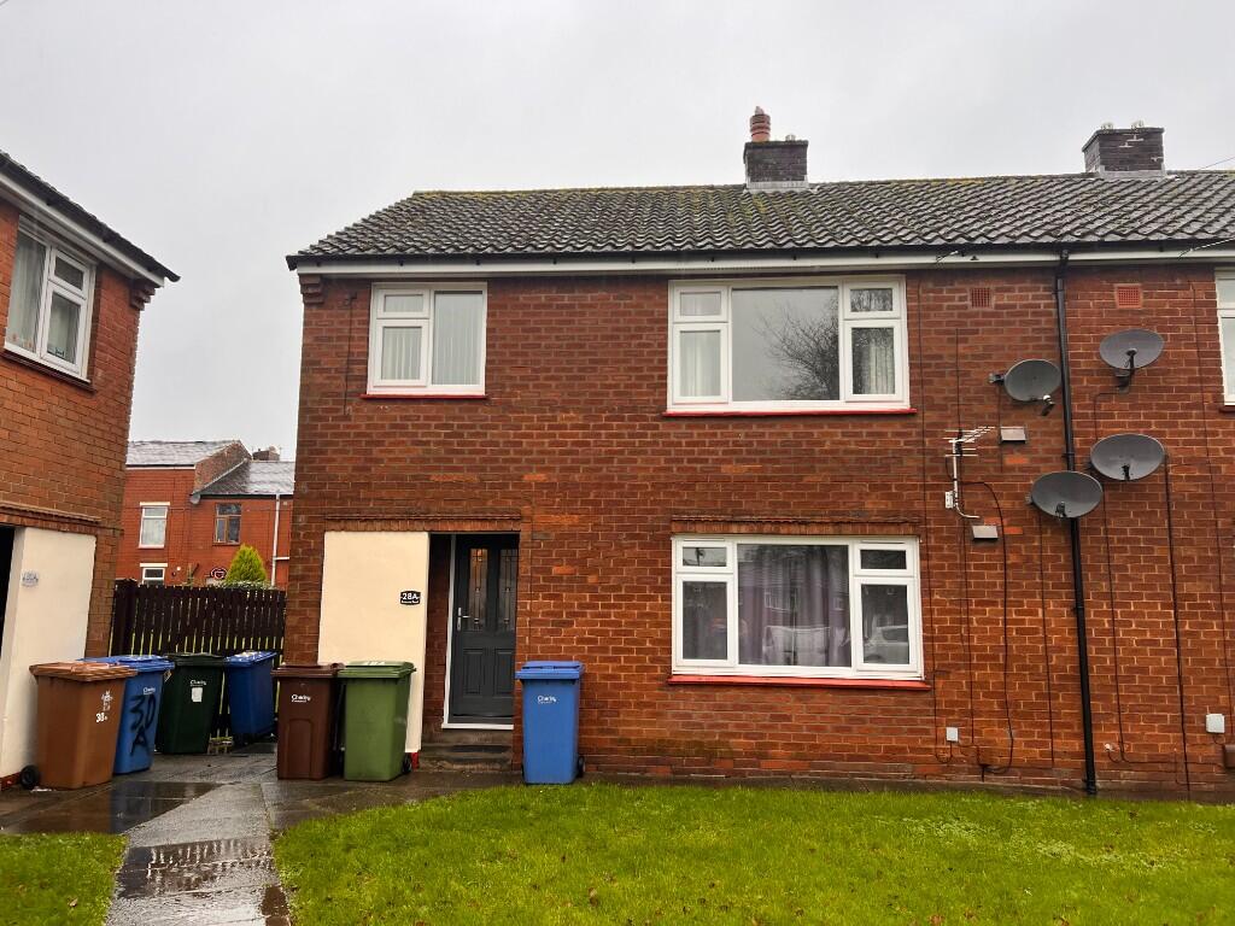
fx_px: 928
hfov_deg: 67.3
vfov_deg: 53.1
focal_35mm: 26
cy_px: 463
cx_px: 618
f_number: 1.5
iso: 50
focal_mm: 5.7
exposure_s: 1/121
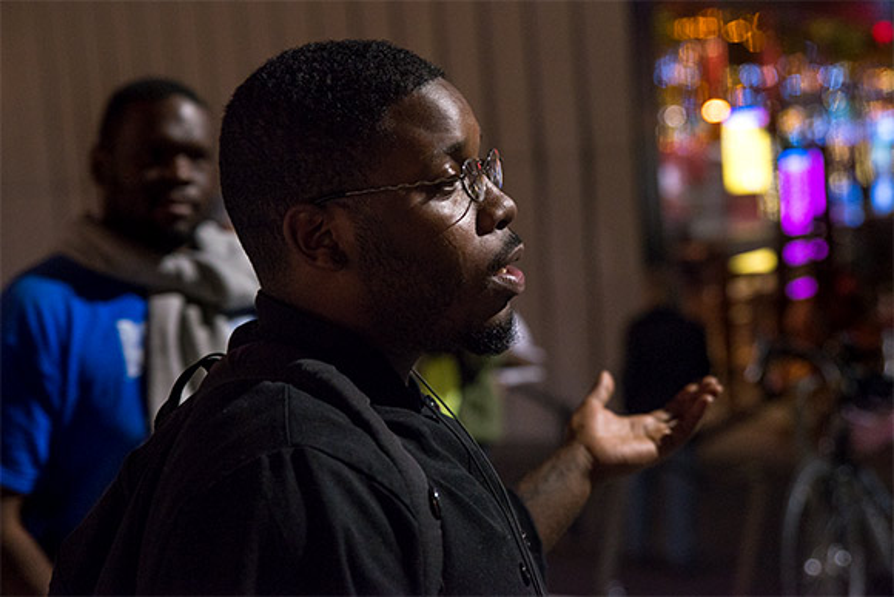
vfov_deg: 20.6
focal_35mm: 66
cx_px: 447
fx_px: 1639
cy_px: 298
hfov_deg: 30.5
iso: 1250
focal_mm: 66
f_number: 4
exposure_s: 1/125
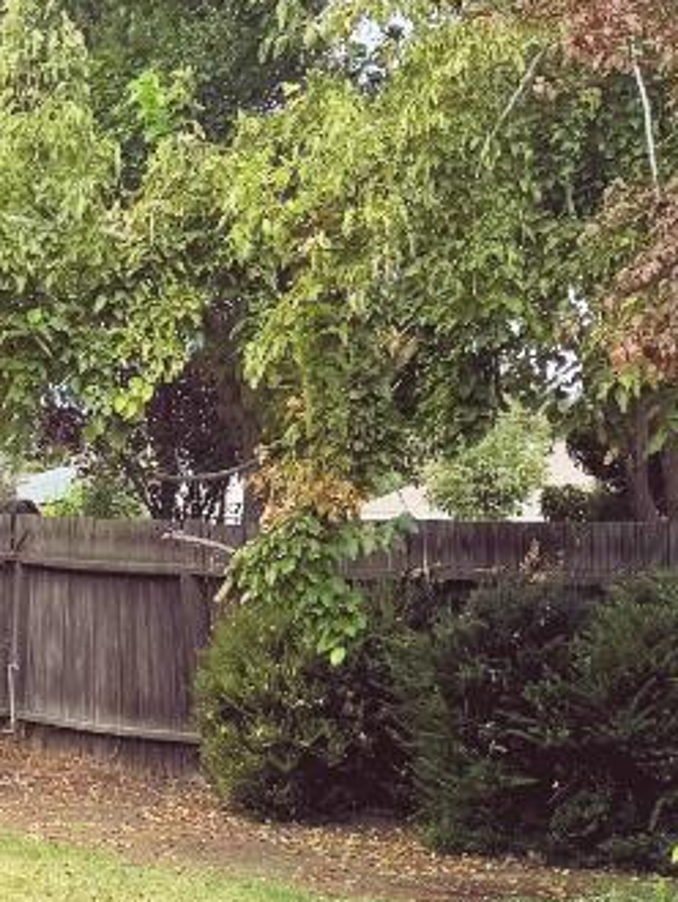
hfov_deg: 13.4
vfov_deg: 17.9
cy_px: 742
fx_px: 2843
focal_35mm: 109
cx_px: -5
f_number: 1.78
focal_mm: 6.76
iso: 80
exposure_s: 1/1767
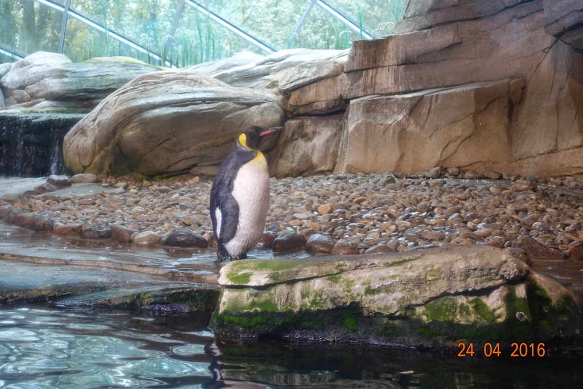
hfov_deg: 28.8
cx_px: 292
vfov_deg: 19.5
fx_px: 1134
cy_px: 194
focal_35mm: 70
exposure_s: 1/80
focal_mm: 25.7
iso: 400
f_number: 2.8
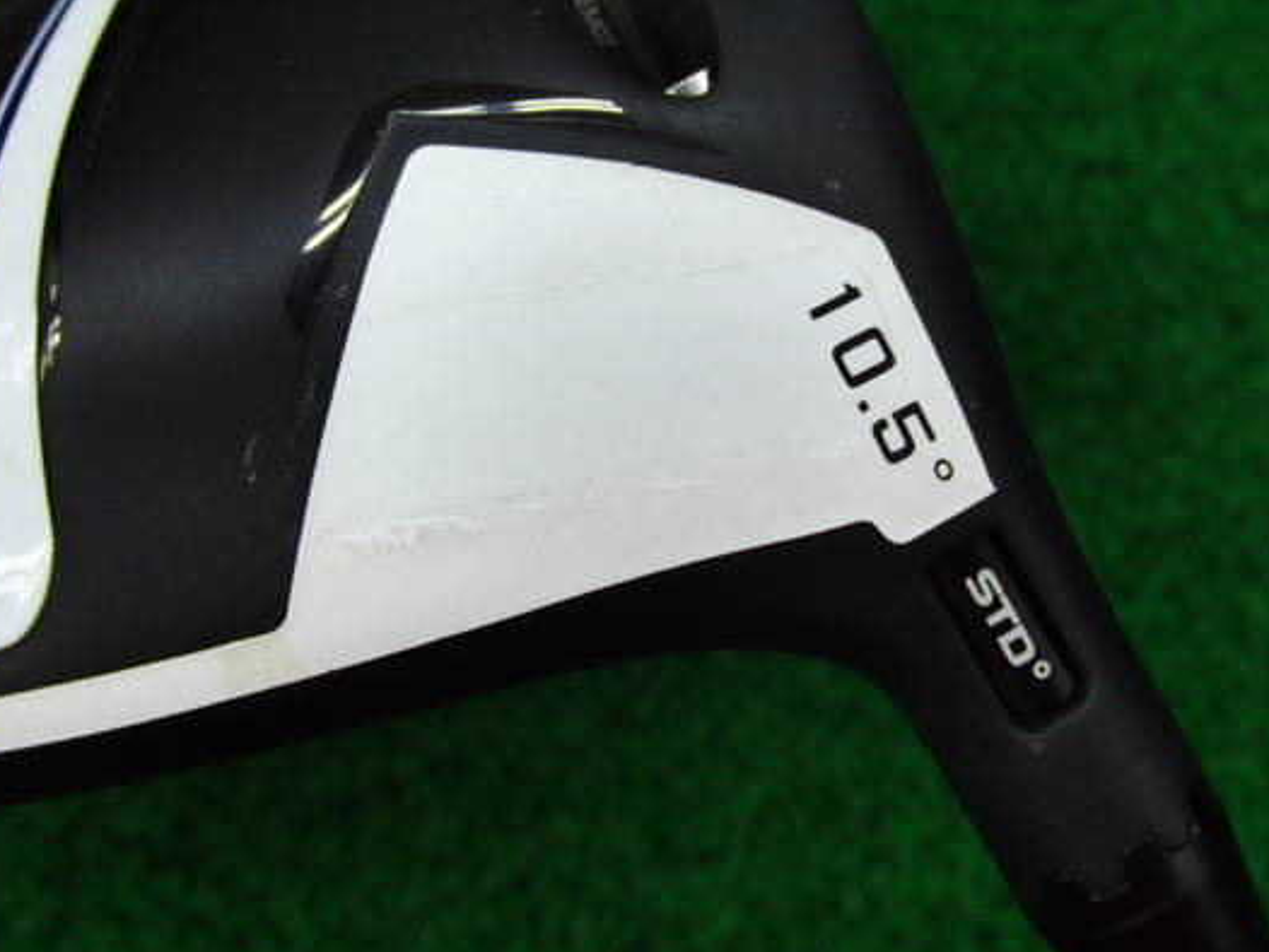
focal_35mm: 45
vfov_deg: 32.1
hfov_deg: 41.9
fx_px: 1650
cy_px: 381
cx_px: 738
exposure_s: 1/80
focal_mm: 6.42
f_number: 3.6
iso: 250
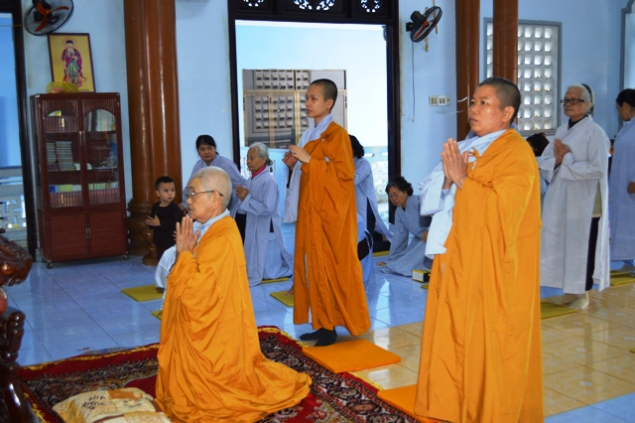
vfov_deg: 31.9
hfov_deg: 46.4
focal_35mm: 42
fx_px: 740
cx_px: 318
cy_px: 212
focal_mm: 28
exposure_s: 1/60
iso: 800
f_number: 4.5
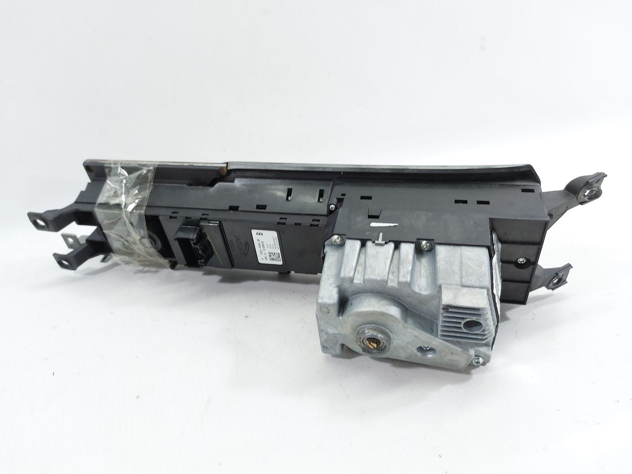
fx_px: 438
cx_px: 316
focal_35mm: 24
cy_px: 237
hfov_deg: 71.6
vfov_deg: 56.8
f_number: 1.8
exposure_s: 1/50
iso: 64
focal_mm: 5.23
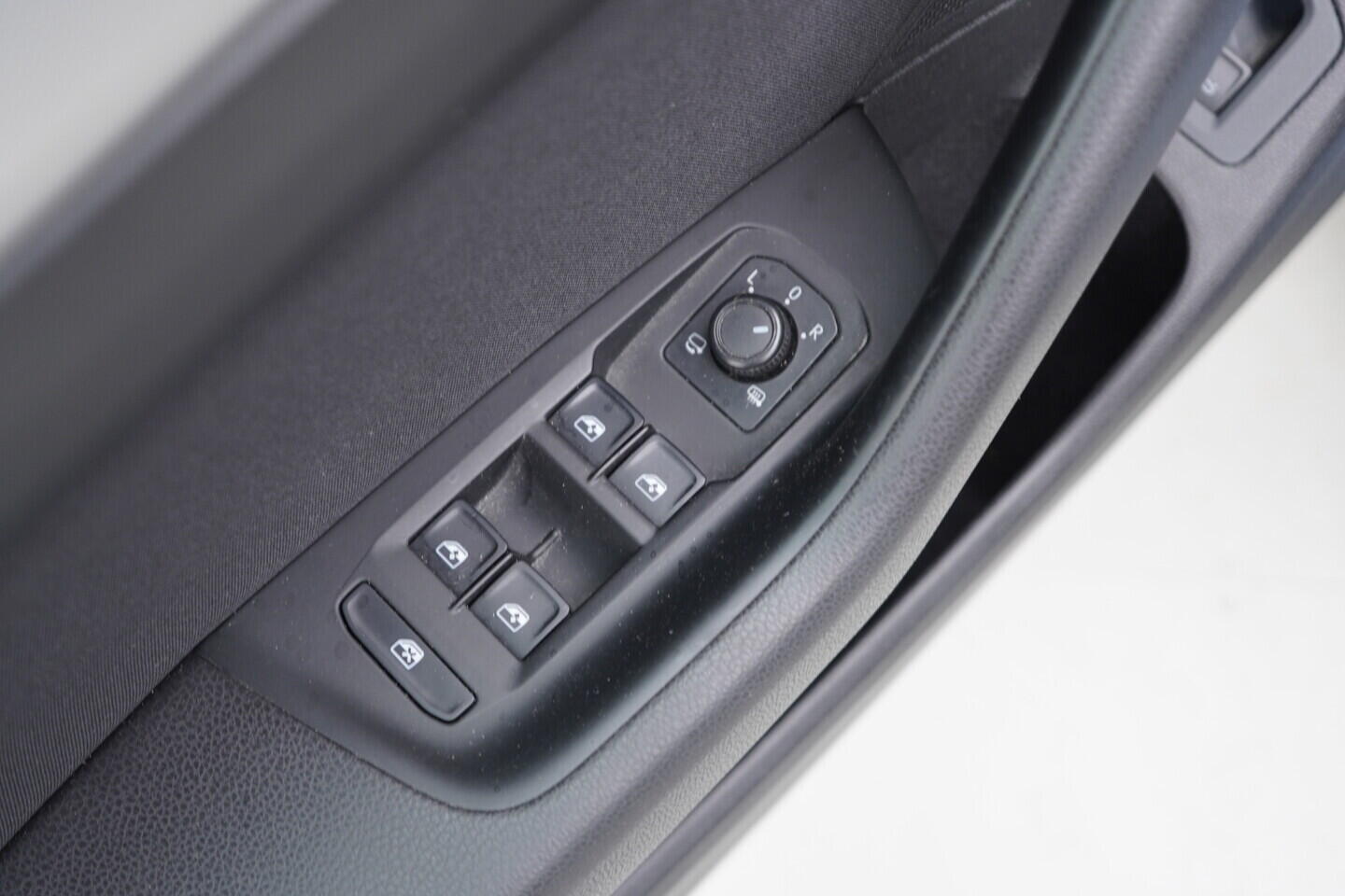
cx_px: 672
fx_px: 1345
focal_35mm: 36
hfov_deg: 53.1
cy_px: 448
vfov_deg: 36.9
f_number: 2.8
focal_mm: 24
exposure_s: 1/40
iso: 250
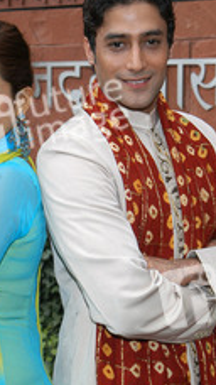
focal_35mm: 110
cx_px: 91
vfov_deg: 19.5
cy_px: 204
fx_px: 1122
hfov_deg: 11.0
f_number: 5.6
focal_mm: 40
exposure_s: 1/125
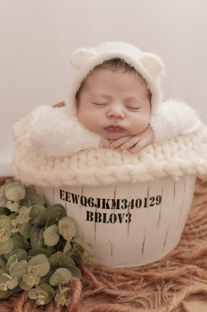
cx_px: 104
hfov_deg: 25.7
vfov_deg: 37.9
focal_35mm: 52
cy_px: 156
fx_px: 454
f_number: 2.8
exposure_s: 1/125
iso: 320
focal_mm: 35
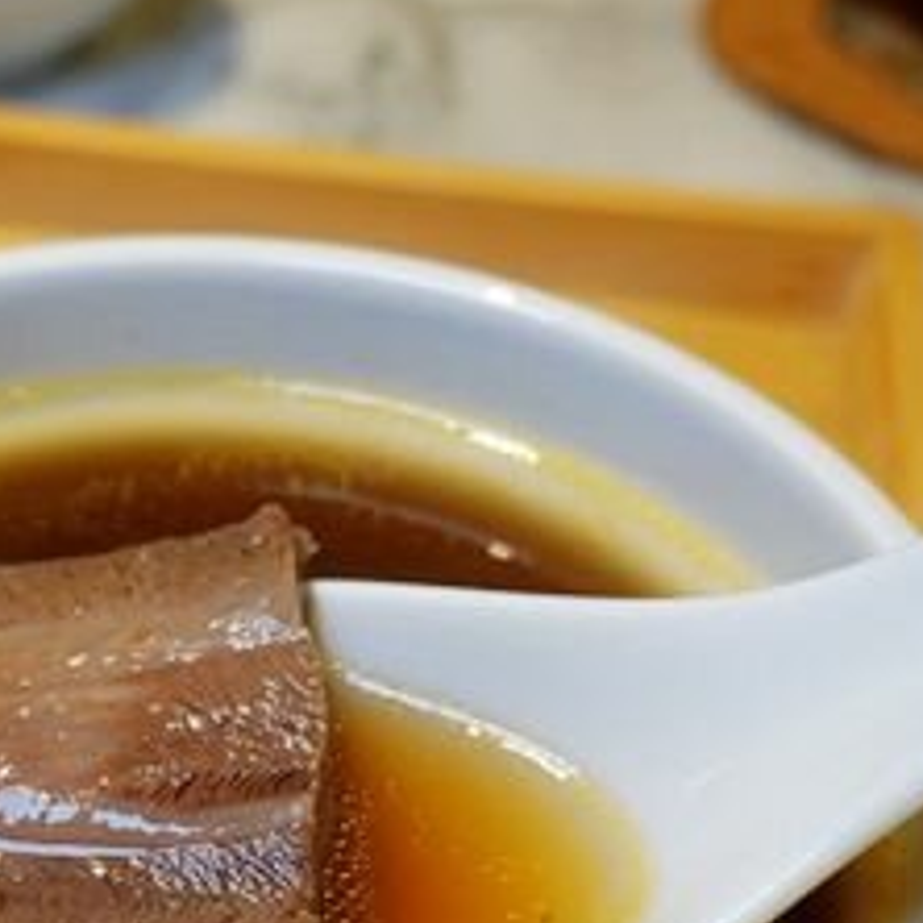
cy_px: 788
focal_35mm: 72
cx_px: 195
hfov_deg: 23.7
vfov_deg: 23.5
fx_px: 2172
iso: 125
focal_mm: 10.83
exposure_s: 1/30
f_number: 3.2
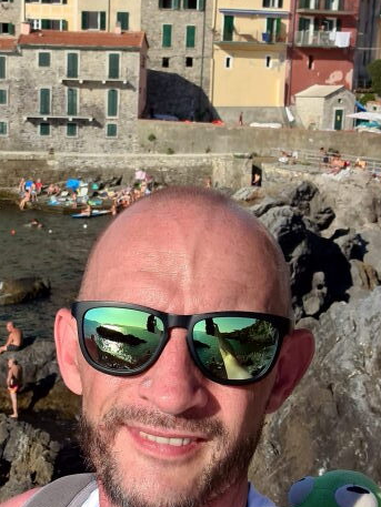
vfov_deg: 34.3
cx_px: 123
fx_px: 821
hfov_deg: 26.0
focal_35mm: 56
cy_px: 219
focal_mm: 3.8
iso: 50
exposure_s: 1/1824
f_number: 2.2
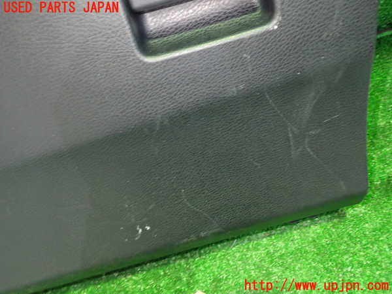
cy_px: 147
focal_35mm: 32
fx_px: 362
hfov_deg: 56.8
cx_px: 196
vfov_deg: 44.2
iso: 800
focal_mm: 5.79
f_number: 2.4
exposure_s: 1/15
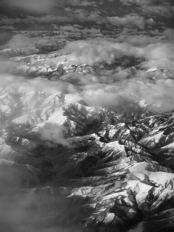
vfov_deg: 14.0
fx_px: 945
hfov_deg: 10.5
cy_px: 120
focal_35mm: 141
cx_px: 80
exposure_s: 1/2439
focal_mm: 15.66
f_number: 2.8
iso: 50
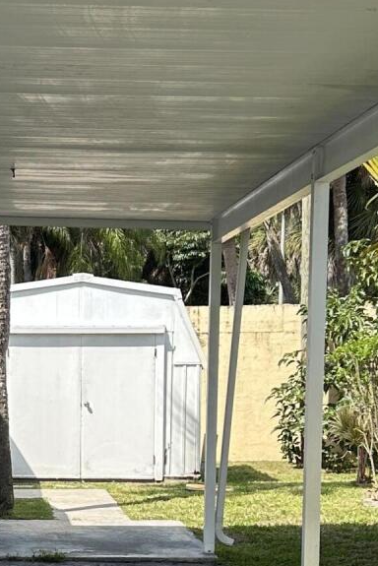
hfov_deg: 14.3
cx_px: -9
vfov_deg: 21.2
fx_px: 1479
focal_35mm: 94
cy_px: 502
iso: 50
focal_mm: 5.7
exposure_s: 1/1183
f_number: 1.5
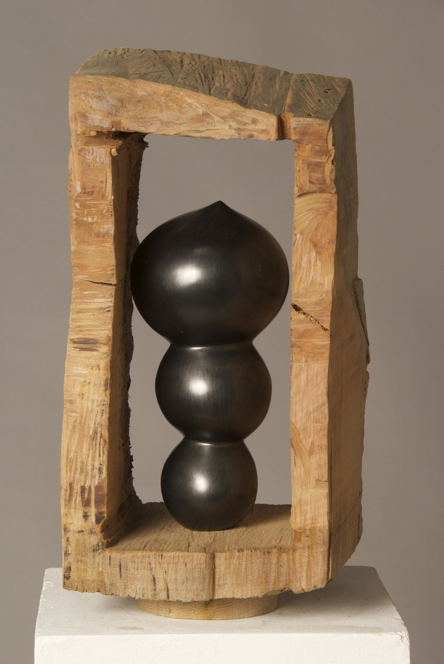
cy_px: 332
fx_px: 2628
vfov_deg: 14.4
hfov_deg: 9.7
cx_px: 222
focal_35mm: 142
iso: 100
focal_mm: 95
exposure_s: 1/60
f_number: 13
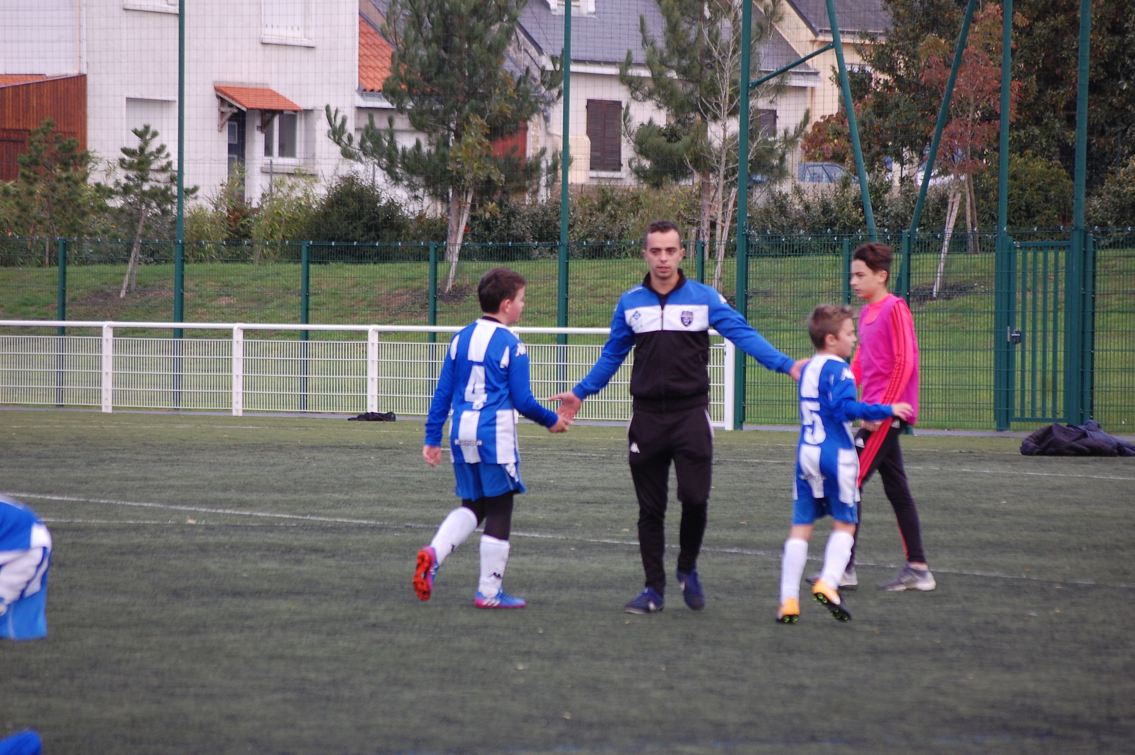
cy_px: 378
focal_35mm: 202
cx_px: 568
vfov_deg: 6.8
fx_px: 6379
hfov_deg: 10.2
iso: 400
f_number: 5
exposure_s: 1/500
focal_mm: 135
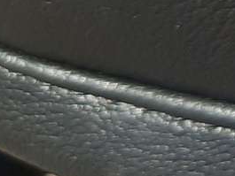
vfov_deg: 7.3
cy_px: -173
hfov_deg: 8.5
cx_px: 694
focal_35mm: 196
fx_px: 1331
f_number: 1.7
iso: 40
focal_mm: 3.92
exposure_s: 1/671
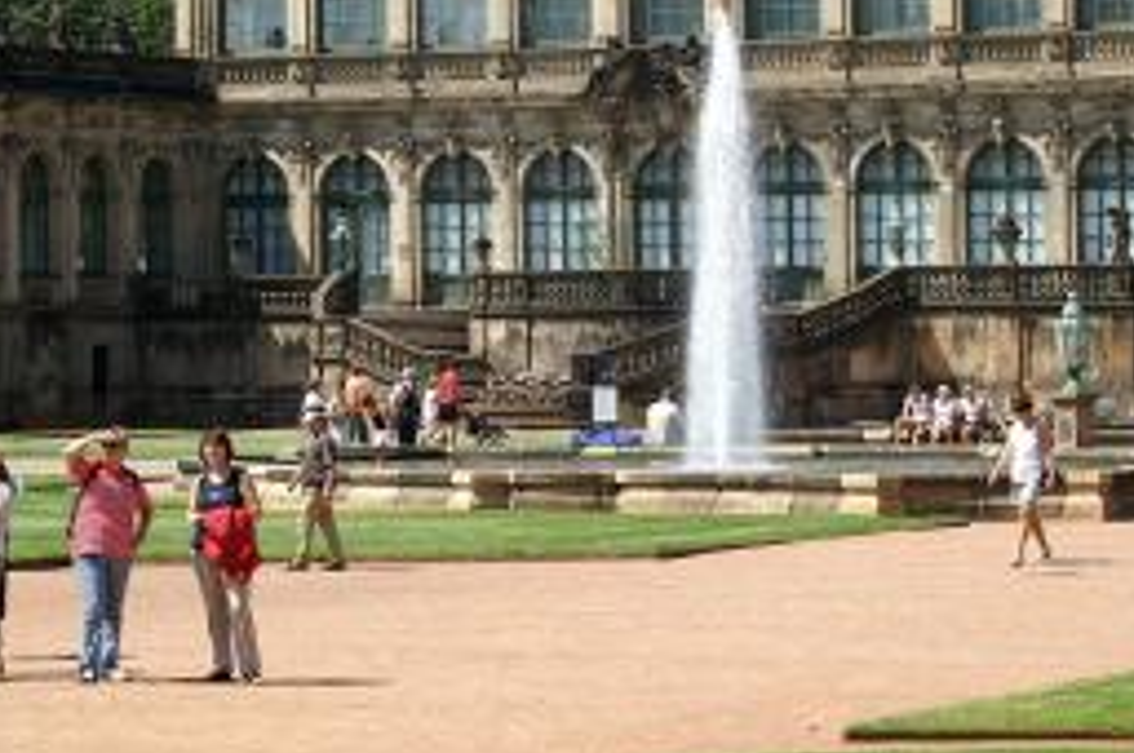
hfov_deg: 11.1
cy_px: 159
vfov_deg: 7.4
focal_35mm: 185
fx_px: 5820
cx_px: 551
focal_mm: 70
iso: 100
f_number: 8
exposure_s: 1/200
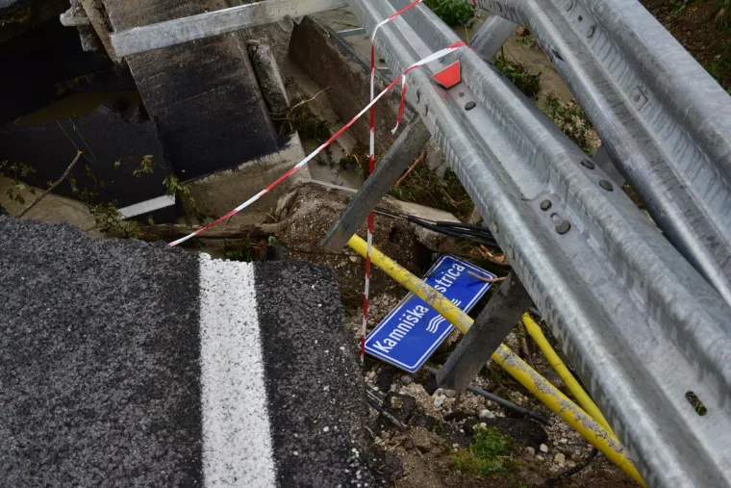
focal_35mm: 35
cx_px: 366
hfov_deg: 54.4
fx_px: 711
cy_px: 244
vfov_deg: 37.9
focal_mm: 35
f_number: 4.5
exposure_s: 1/640
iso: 1000
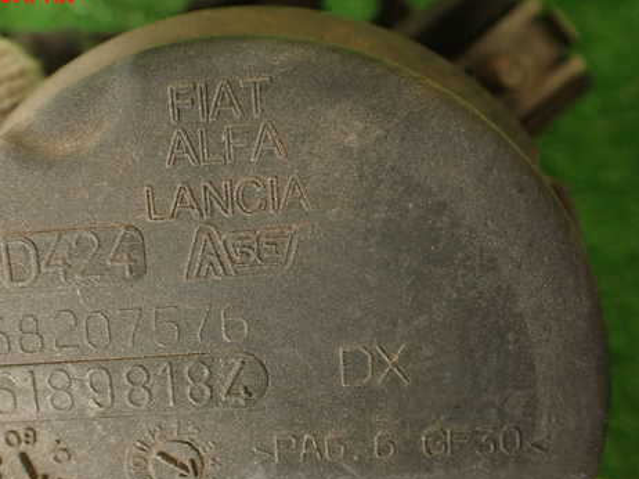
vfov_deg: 36.6
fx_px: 720
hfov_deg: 47.4
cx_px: 238
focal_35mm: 39
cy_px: 288
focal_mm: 5.4
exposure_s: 1/60
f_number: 2.3
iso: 160
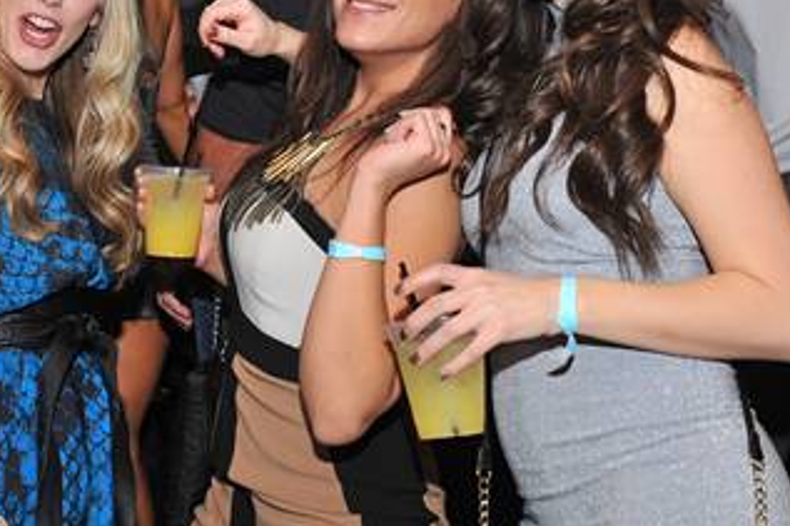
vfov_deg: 20.3
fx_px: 1448
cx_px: 369
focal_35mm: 66
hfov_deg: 30.5
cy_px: 90
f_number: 5
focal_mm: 38
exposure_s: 1/100
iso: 1250
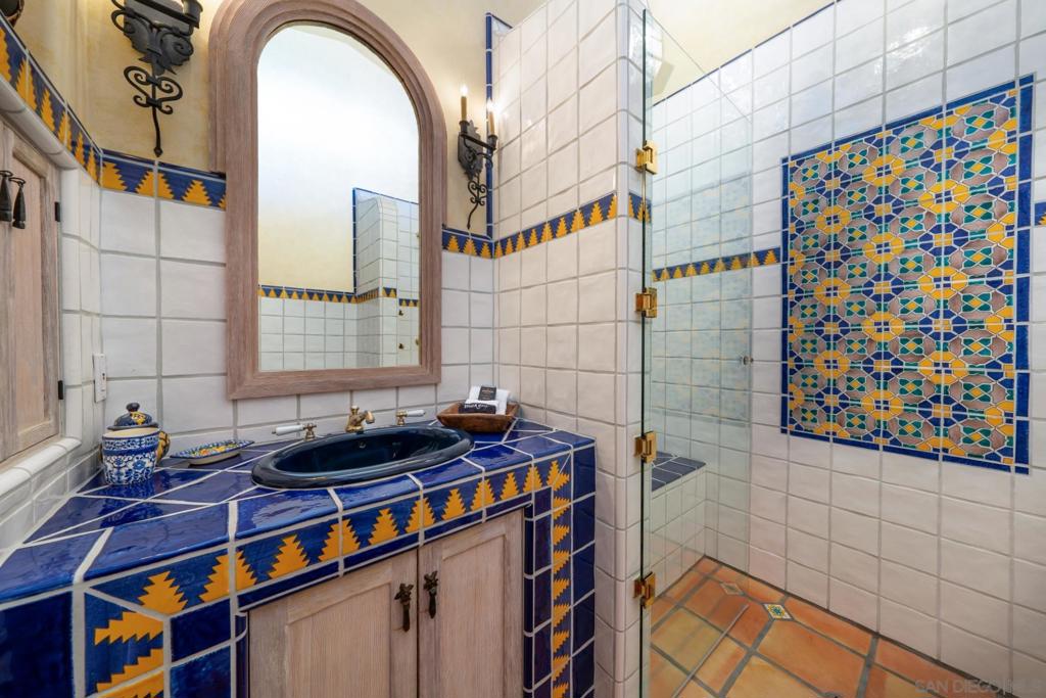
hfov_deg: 112.6
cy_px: 349
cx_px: 523
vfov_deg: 90.0
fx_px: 349
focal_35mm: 12
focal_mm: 12
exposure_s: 1/25
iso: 100
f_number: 9
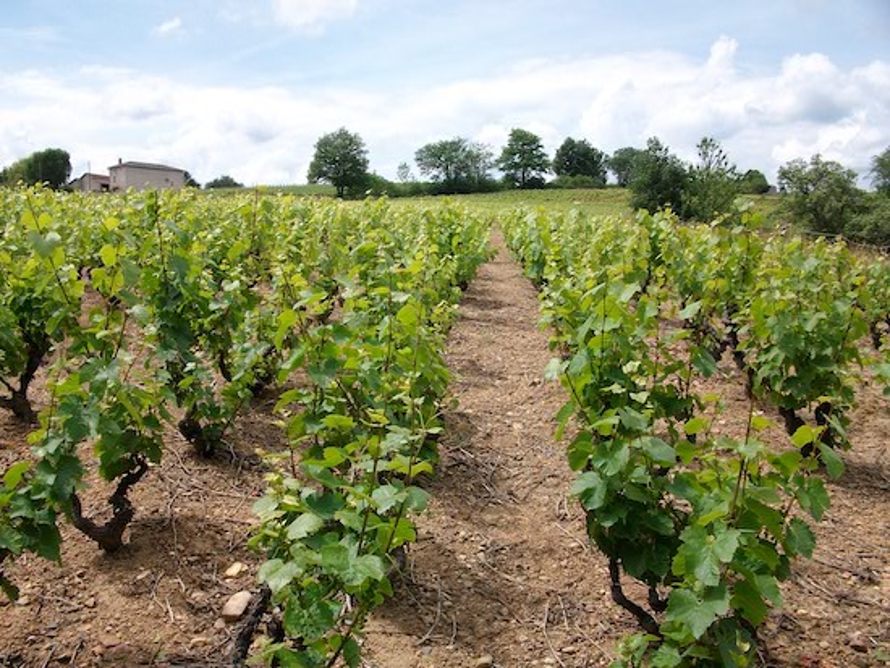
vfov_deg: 44.2
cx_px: 445
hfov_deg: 56.8
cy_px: 334
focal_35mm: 32
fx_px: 823
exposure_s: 1/329
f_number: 5.5
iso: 80
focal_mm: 5.7
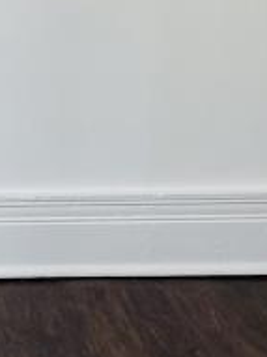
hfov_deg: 11.5
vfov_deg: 15.4
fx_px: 1256
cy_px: -102
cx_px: -162
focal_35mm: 122
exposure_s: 1/297
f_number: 1.6
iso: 32
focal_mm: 5.1
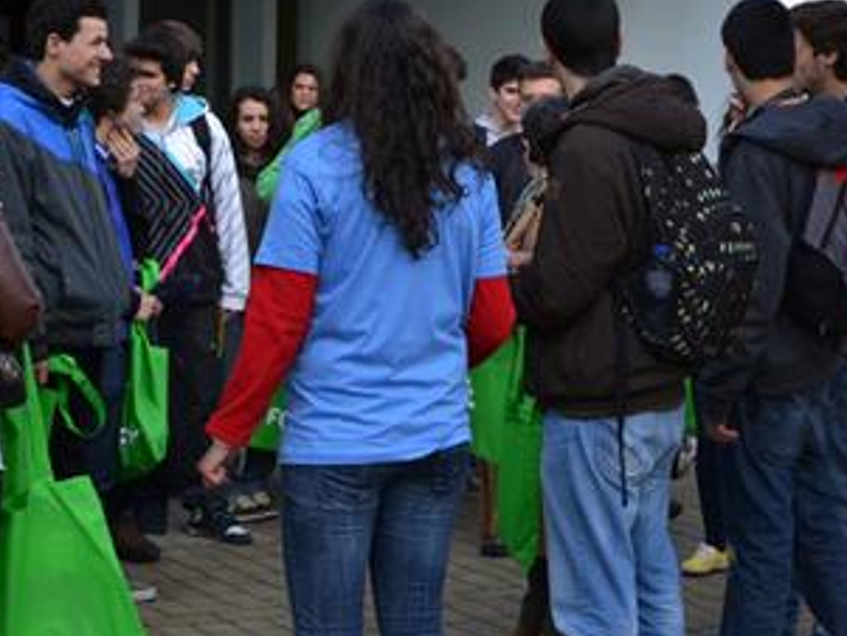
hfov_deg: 21.3
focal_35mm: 92
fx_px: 2252
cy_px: 274
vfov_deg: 16.1
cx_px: 340
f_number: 6.3
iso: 100
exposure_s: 1/160
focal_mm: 24
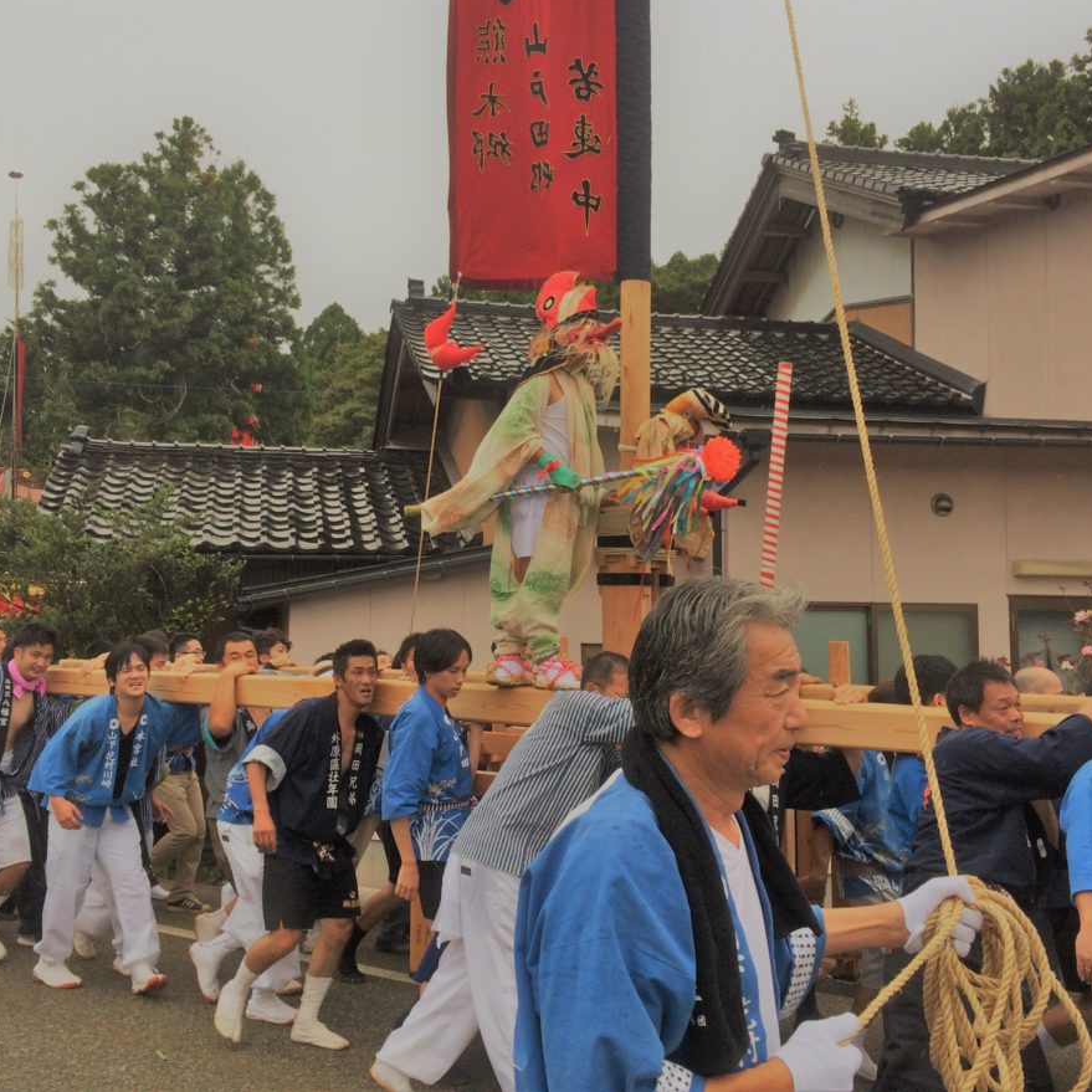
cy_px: 534
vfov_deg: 47.2
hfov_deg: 47.2
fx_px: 1249
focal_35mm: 35
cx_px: 501
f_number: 2.2
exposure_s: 1/651
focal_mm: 4.15
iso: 32
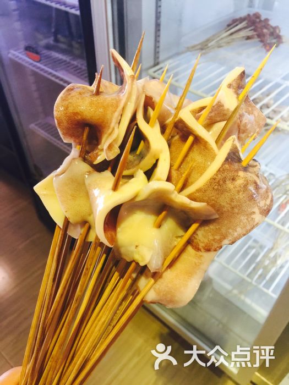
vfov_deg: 61.7
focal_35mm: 29
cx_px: 144
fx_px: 323
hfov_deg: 48.2
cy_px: 192
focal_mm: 4.15
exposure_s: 1/17
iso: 64
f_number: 2.2
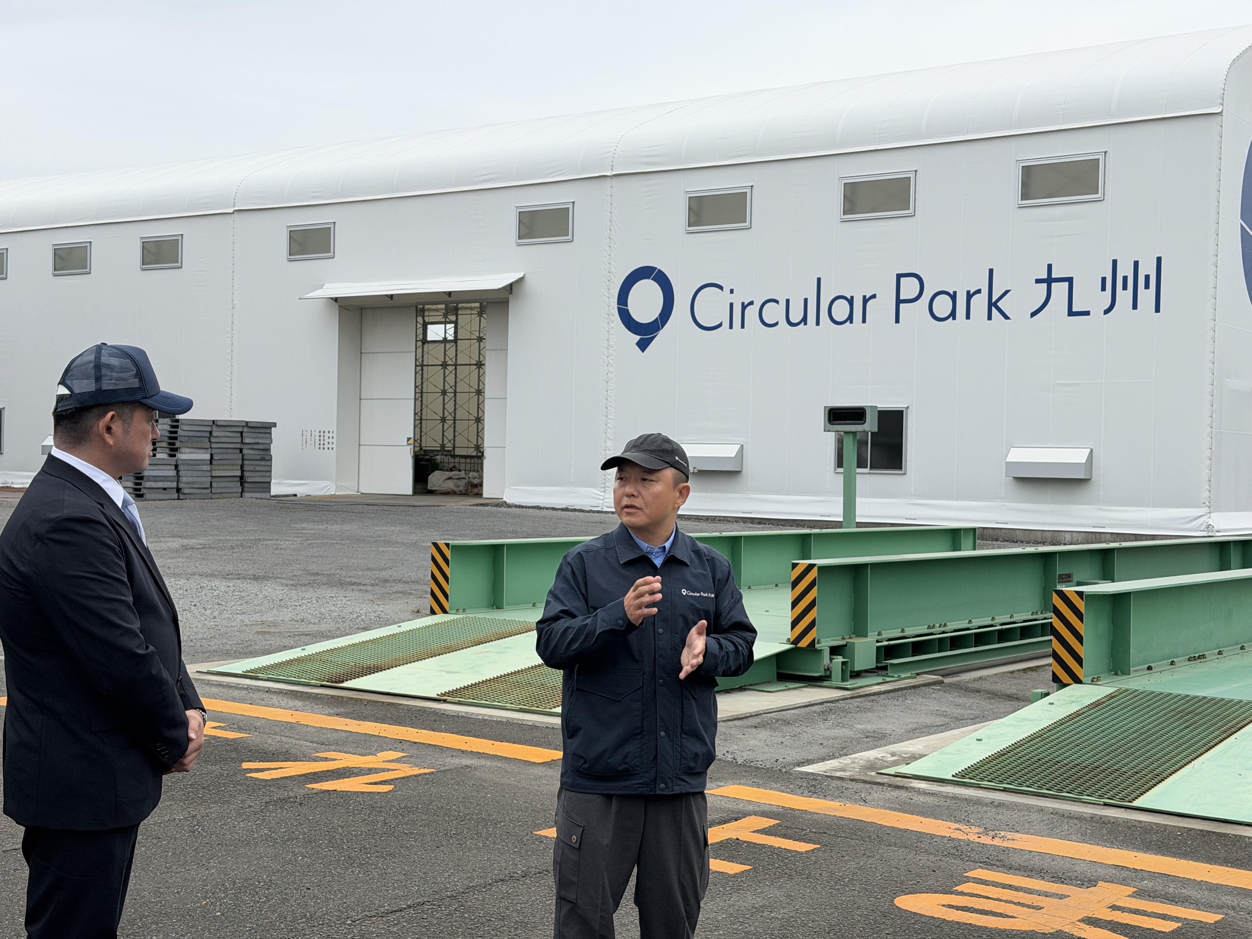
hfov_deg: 39.7
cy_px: 470
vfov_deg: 30.3
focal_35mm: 48
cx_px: 626
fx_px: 1736
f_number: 1.78
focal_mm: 6.76
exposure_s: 1/1608
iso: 64
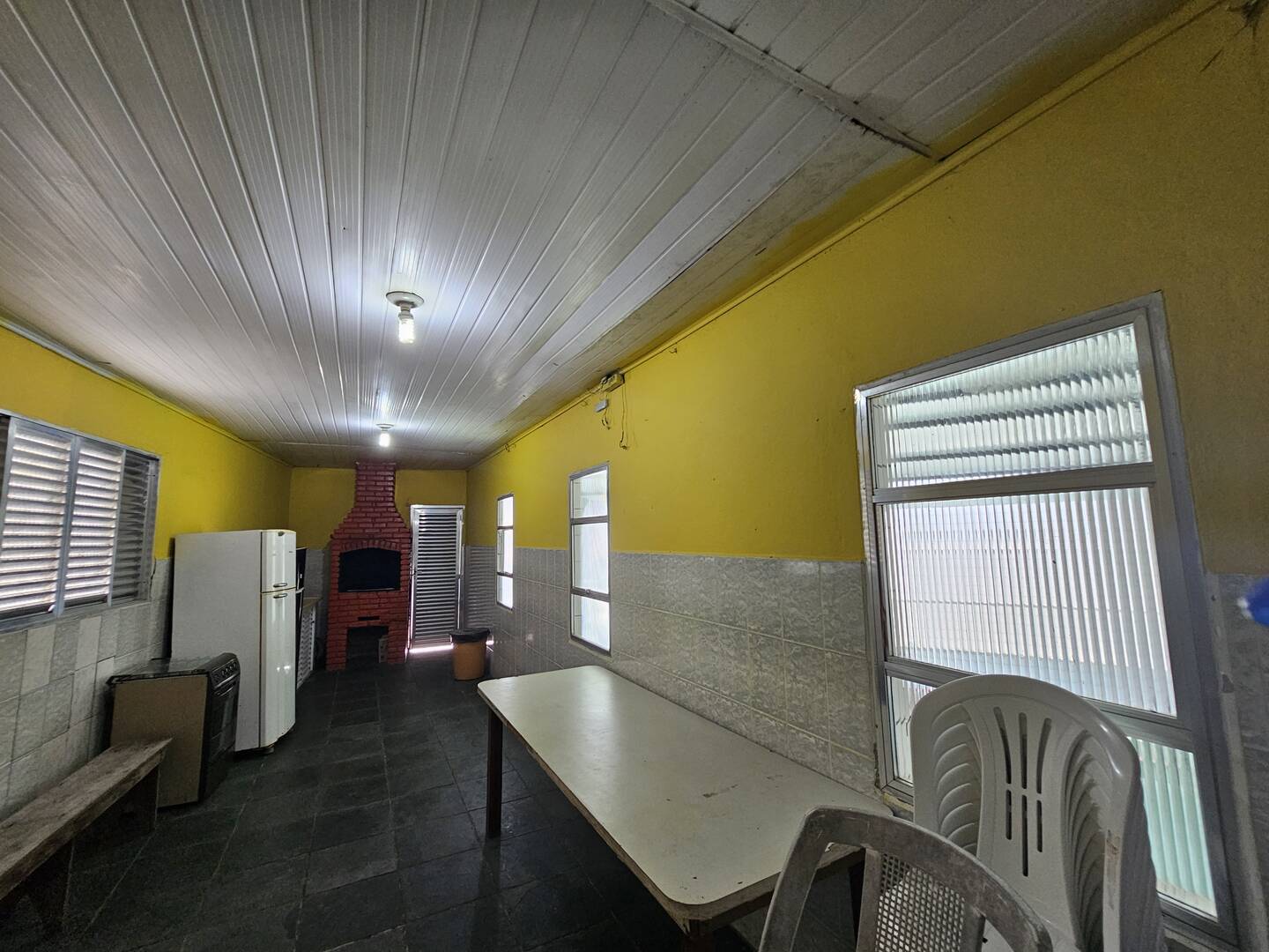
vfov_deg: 89.9
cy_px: 476
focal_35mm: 13
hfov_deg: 106.2
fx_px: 477
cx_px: 634
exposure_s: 1/60
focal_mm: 2.2
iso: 200
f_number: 2.2
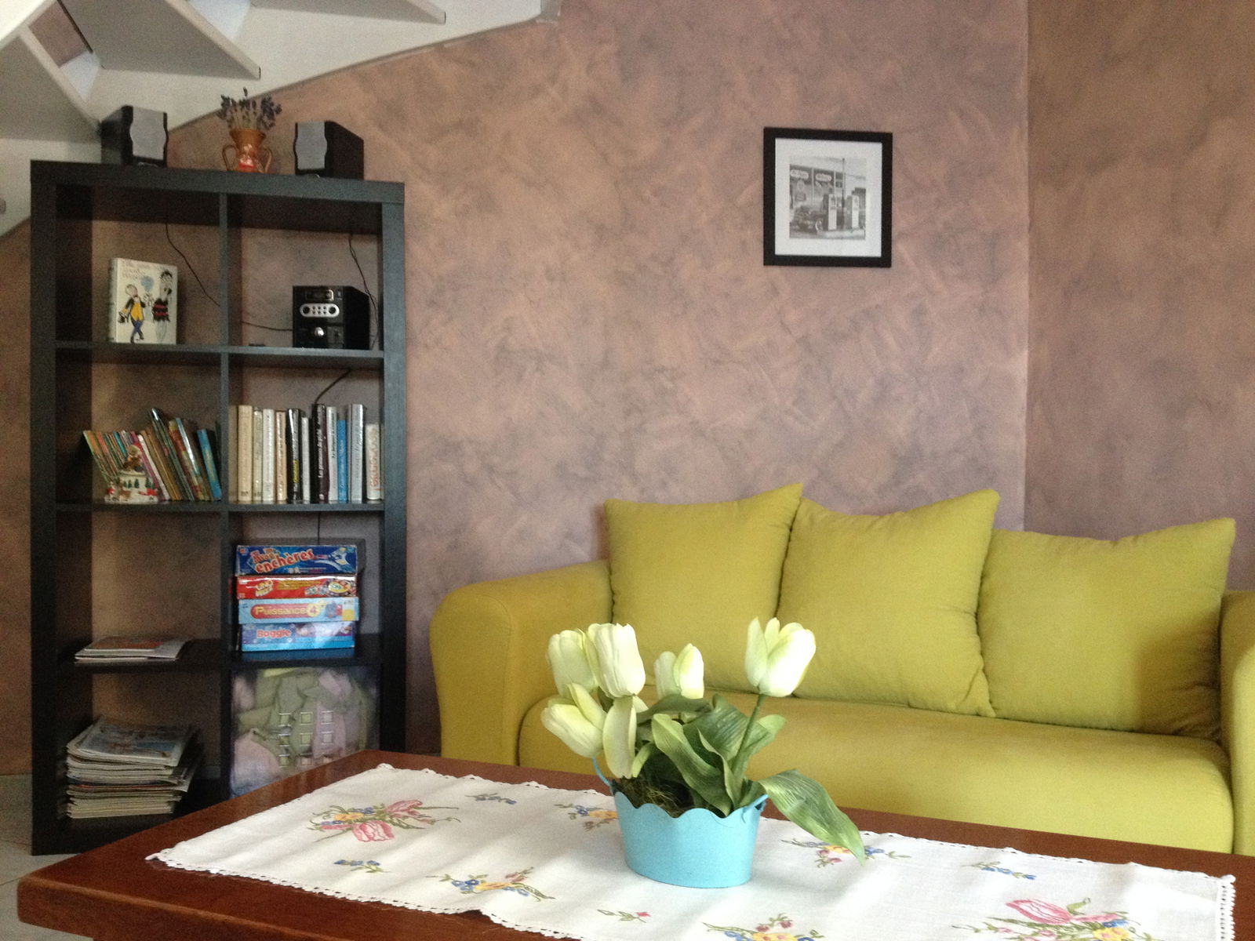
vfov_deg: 40.7
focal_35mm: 35
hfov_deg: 52.6
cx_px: 628
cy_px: 470
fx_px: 1269
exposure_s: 1/20
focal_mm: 4.28
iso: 320
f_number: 2.4
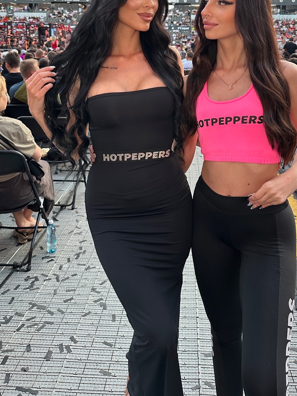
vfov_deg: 49.7
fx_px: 412
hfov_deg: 39.6
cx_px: 170
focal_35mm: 36
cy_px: 109
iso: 200
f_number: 1.78
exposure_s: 1/121
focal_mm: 6.86
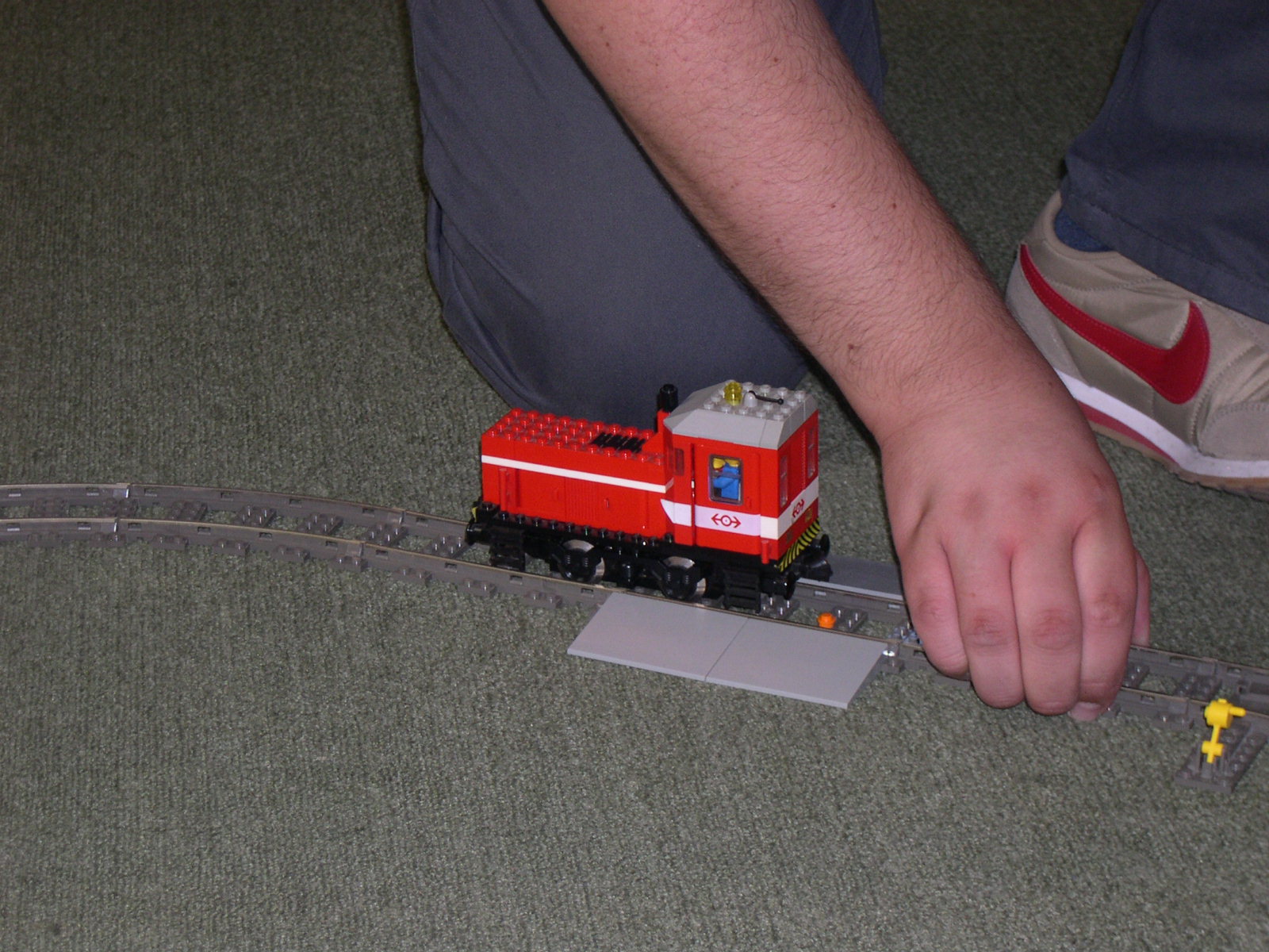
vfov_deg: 14.5
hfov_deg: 19.3
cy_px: 476
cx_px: 634
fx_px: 3739
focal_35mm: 102
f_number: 4.8
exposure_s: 1/60
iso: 179
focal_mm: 21.6
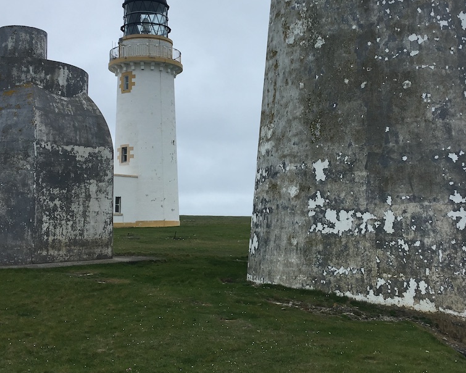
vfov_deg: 30.1
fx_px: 690
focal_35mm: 50
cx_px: 268
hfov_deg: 37.3
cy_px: 135
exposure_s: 1/769
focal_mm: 4.15
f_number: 2.2
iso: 25
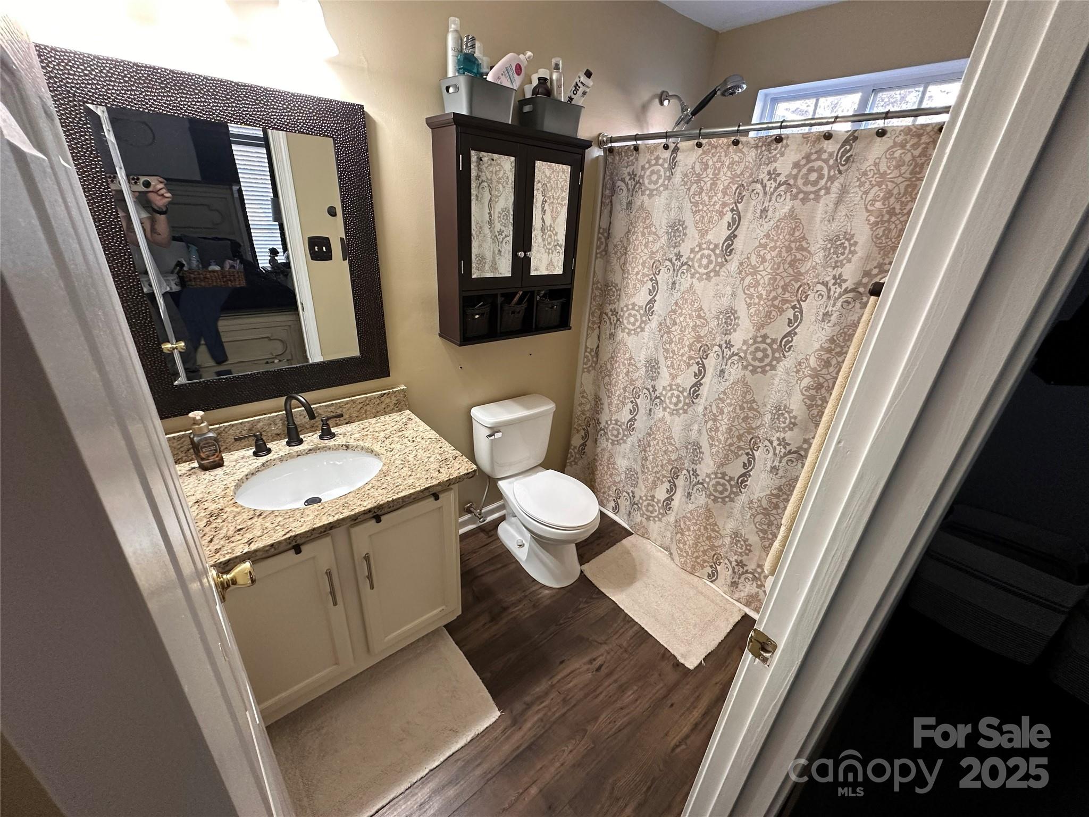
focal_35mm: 14
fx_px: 440
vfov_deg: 85.7
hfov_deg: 102.1
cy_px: 408
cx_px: 544
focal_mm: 2.22
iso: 250
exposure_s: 1/60
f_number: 2.2
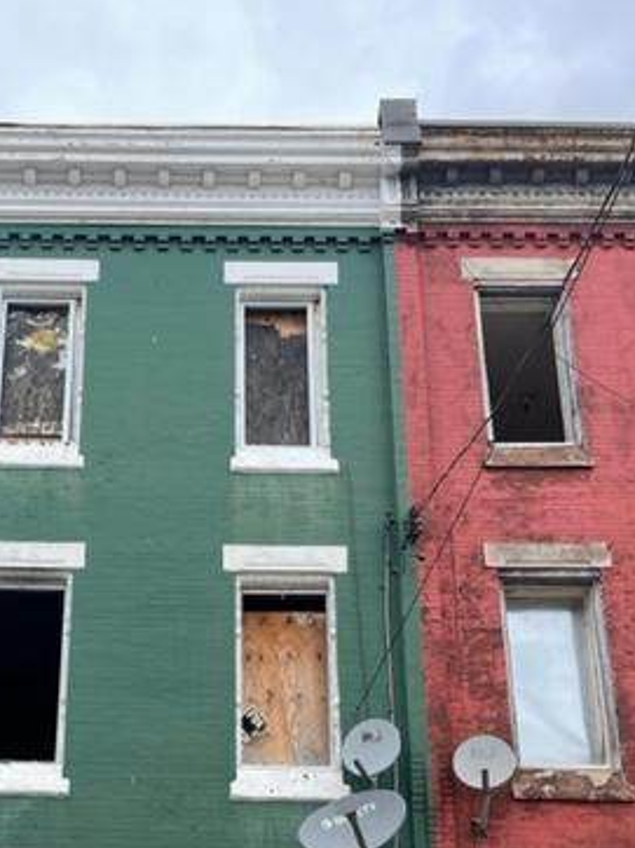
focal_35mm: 46
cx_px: 131
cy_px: 743
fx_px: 1126
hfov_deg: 30.7
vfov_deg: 38.7
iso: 32
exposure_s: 1/836
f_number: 1.6
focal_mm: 4.2
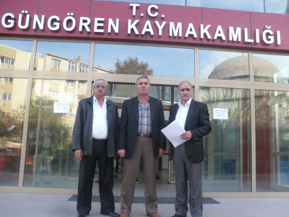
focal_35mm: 34
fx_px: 284
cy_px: 108
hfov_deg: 54.0
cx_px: 144
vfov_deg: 41.8
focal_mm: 6
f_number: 2.8
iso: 80
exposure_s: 1/107
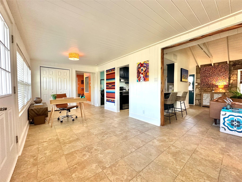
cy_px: 91
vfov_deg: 85.7
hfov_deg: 102.1
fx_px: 98
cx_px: 121
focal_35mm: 14
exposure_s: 1/120
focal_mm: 2.22
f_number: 2.2
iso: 250
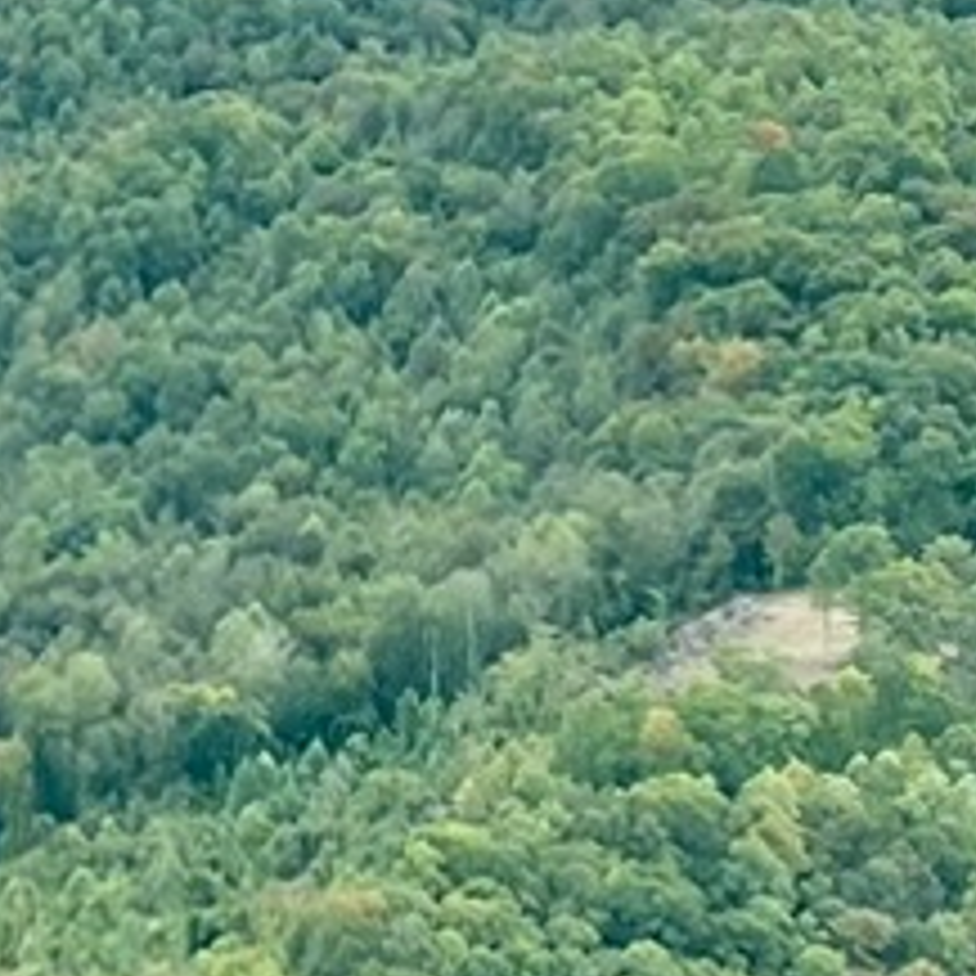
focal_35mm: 217
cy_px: 661
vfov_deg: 8.1
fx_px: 6922
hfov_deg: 8.0
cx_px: -171
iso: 50
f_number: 1.5
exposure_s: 1/917
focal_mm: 5.7
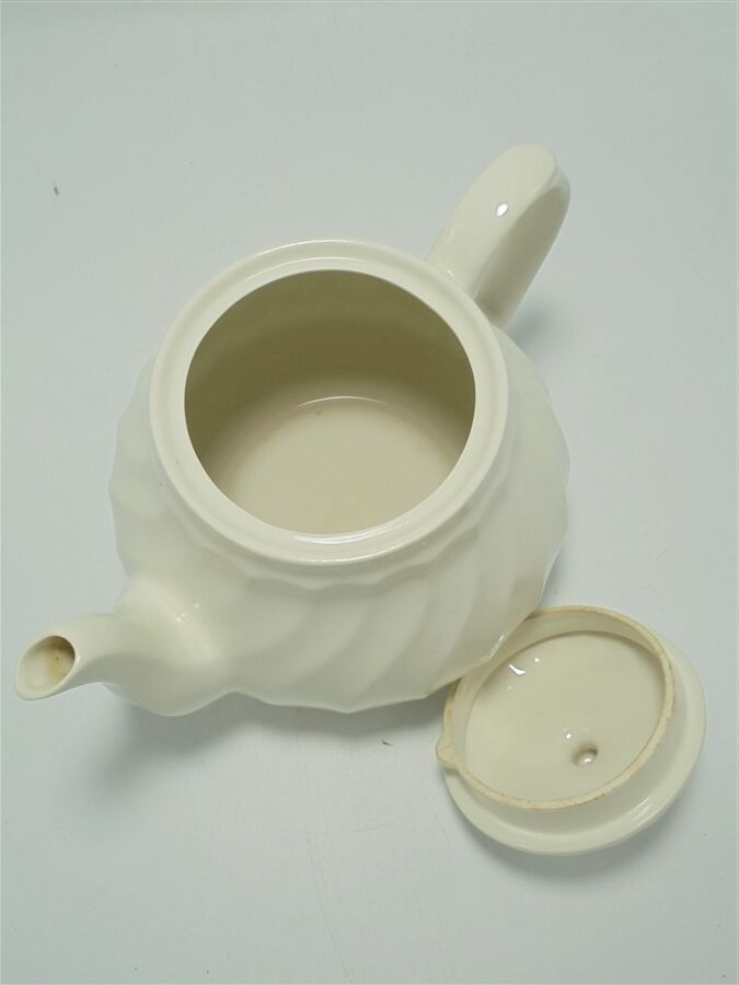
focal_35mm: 34
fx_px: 968
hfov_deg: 41.8
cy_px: 492
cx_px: 370
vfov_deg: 54.0
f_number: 4
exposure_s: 1/100
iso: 100
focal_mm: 6.1
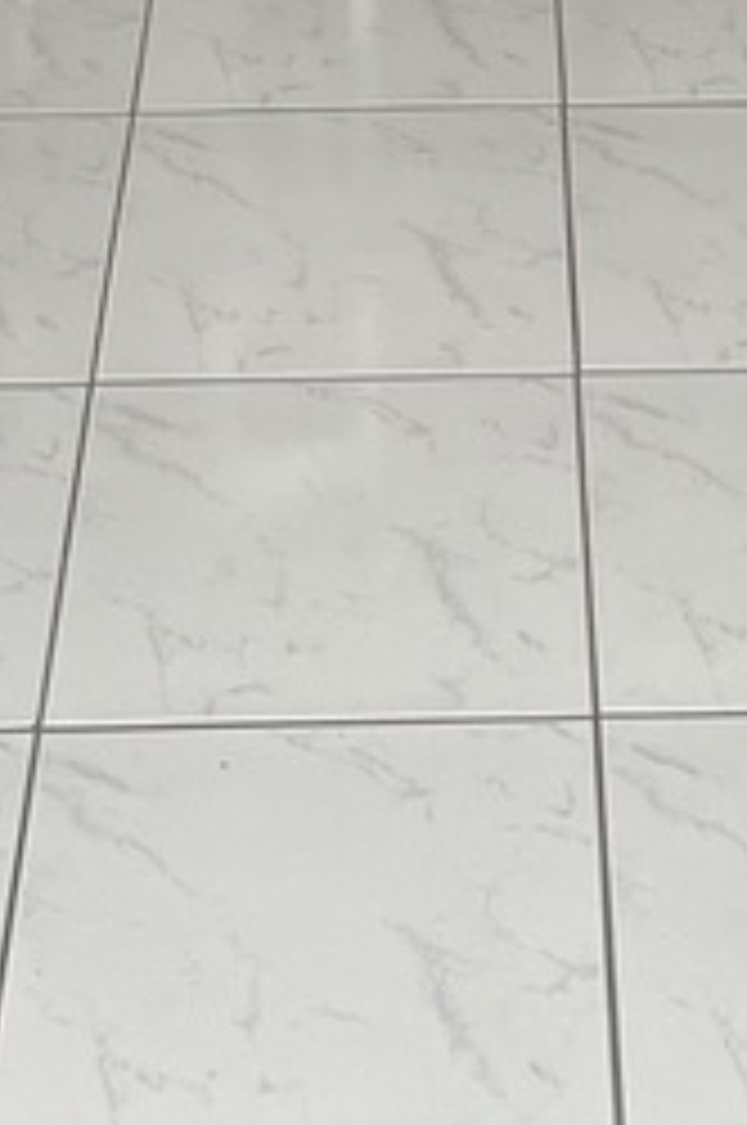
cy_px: -972
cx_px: 567
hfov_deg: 11.6
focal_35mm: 117
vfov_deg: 15.0
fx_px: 3651
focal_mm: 5.7
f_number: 1.5
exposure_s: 1/121
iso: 125
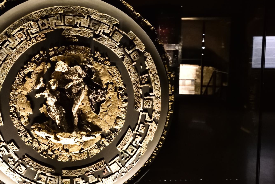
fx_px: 374
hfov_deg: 39.2
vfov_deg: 27.6
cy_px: 86
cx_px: 66
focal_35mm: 49
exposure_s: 1/8
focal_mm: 32
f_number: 7.1
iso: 12800
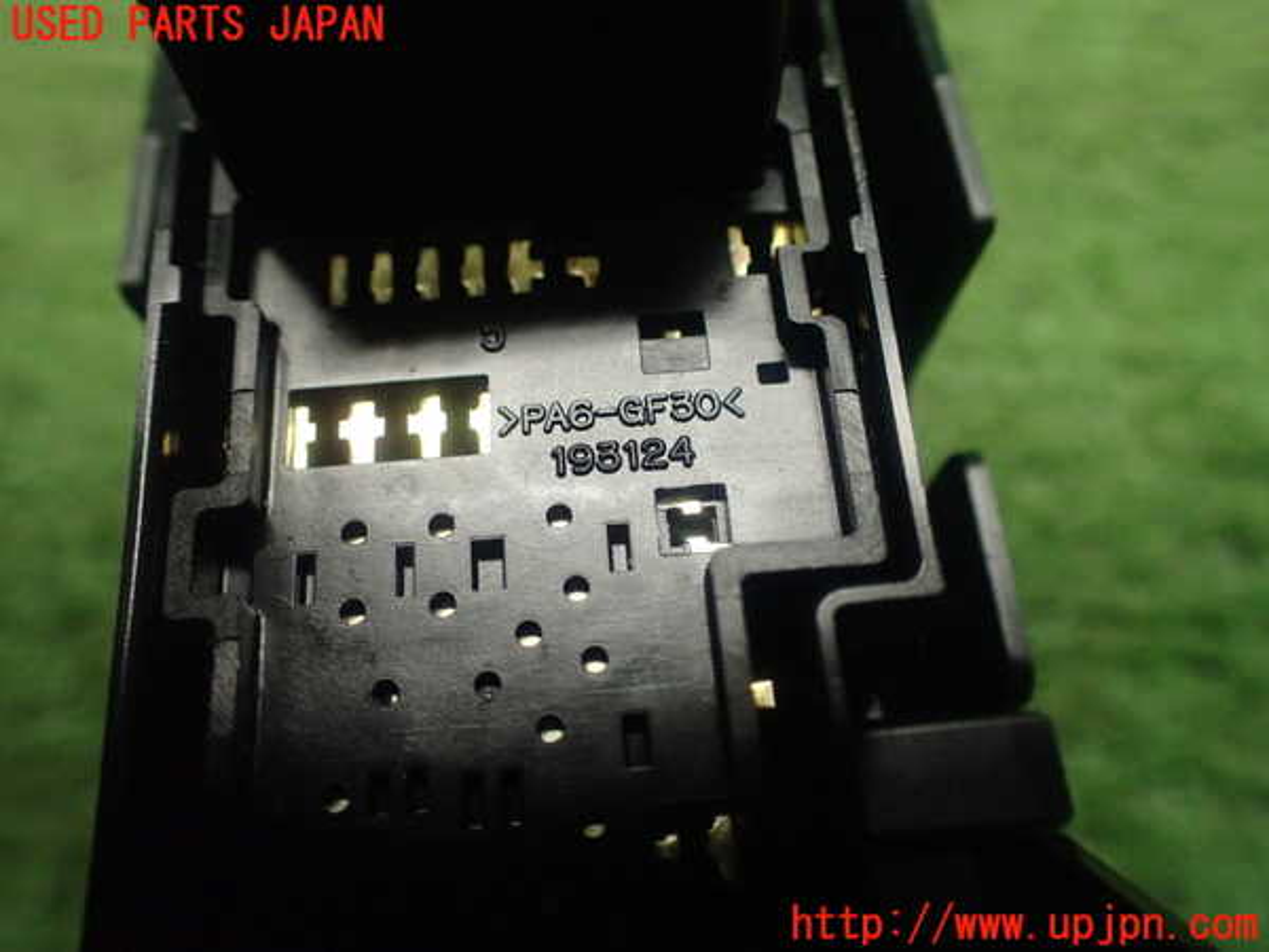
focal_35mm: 30
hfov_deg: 60.0
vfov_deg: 46.8
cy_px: 476
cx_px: 634
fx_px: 1100
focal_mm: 5.4
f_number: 2.3
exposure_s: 1/125
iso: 800
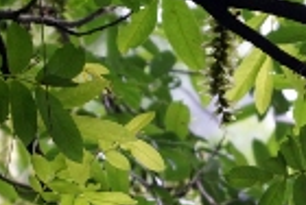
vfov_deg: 2.7
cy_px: 287
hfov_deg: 4.0
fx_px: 4378
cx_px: 201
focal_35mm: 514
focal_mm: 120
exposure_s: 1/200
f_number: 5.6
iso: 1000
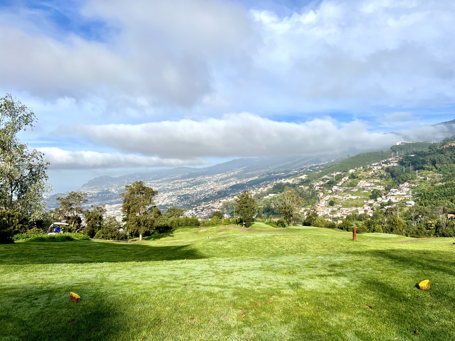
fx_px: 342
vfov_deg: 53.1
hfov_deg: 67.3
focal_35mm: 26
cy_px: 170
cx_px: 228
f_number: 1.5
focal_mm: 5.7
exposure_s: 1/6211
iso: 50
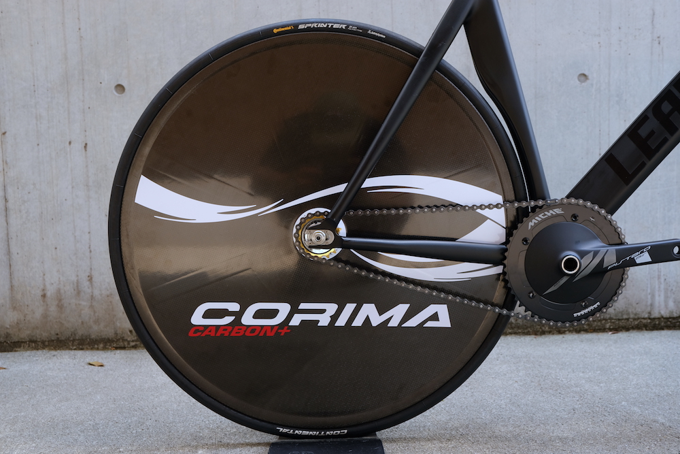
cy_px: 227
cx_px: 340
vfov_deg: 37.9
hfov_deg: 54.4
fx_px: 661
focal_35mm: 35
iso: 250
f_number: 5
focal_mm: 23
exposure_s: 1/125
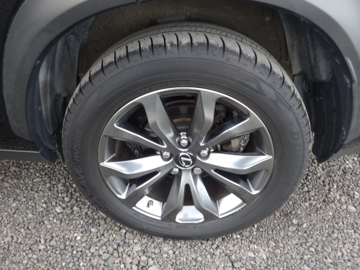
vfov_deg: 49.7
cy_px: 135
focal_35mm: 28
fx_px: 291
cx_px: 180
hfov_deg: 63.4
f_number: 3.5
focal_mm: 5
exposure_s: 1/60
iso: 125
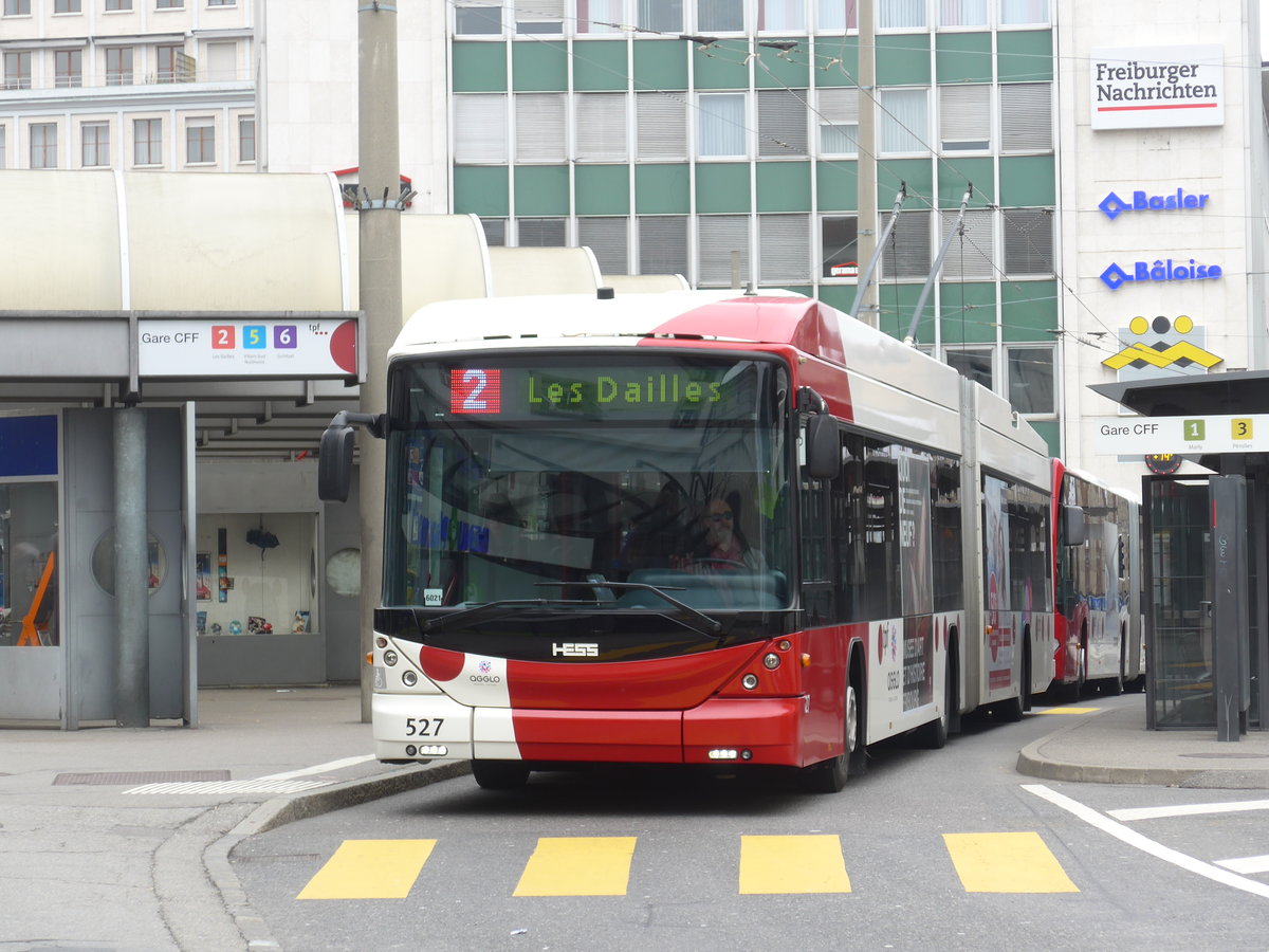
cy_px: 476
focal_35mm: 103
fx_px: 3776
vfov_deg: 14.4
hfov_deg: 19.1
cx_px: 634
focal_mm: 20.4
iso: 80
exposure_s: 1/100
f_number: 4.8
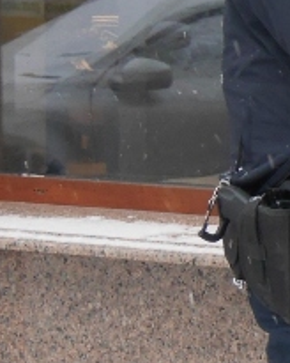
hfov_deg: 5.8
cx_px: 685
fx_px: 2768
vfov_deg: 7.5
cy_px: 333
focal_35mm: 258
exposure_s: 1/125
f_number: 4.1
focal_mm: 24
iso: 800
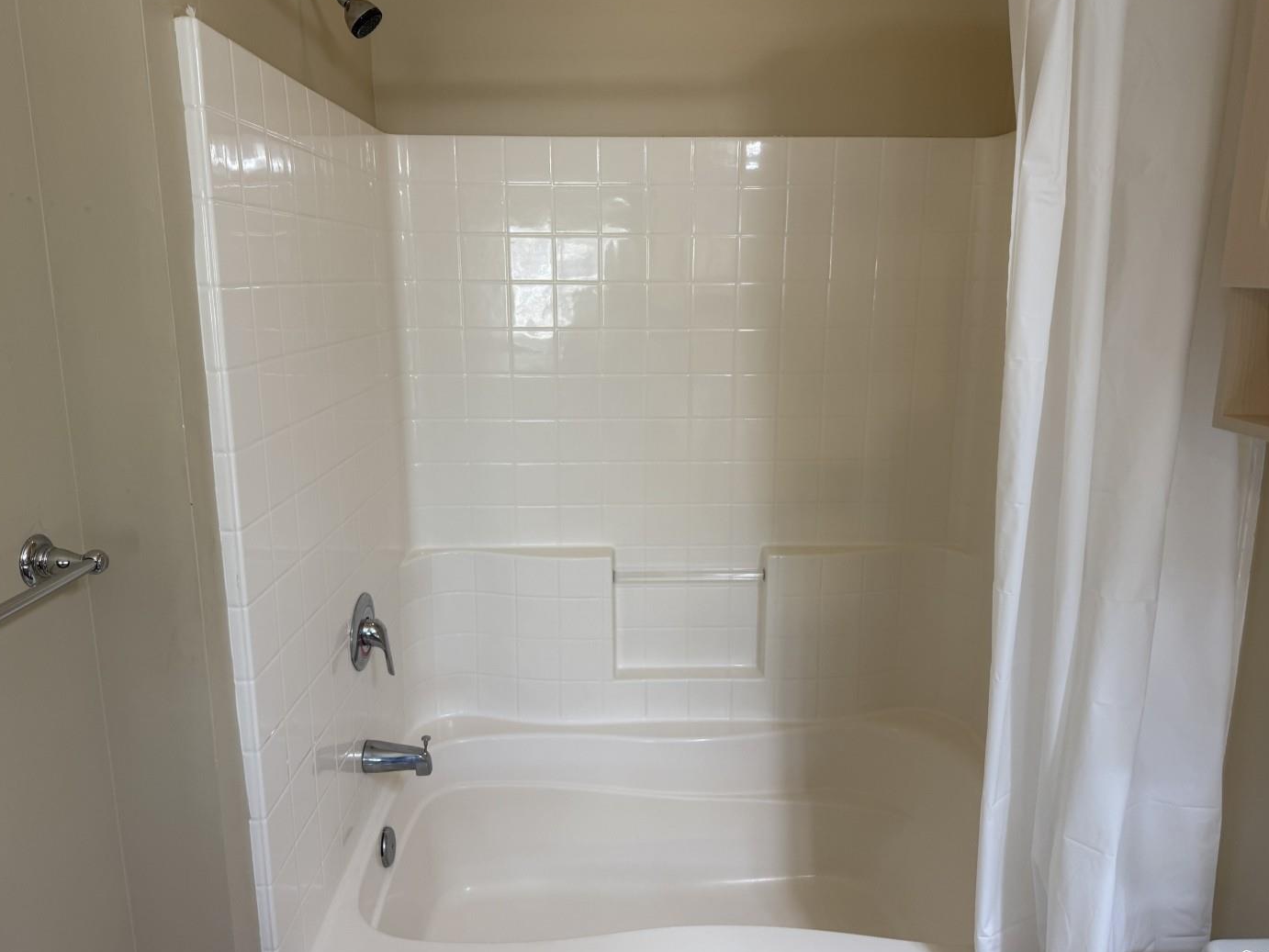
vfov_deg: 54.9
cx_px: 639
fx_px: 917
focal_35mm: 25
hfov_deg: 69.4
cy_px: 468
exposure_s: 1/60
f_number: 1.78
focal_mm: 6.76
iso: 125
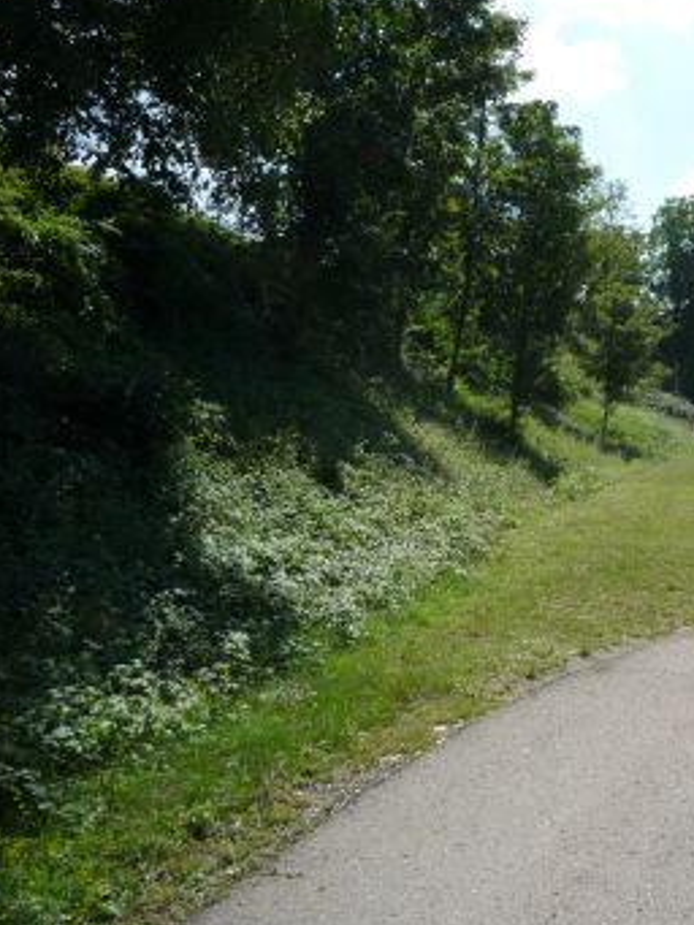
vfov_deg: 42.1
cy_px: 448
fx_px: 1202
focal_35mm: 45
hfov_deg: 31.2
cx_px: 577
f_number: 5.6
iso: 100
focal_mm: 5.2
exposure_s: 1/400
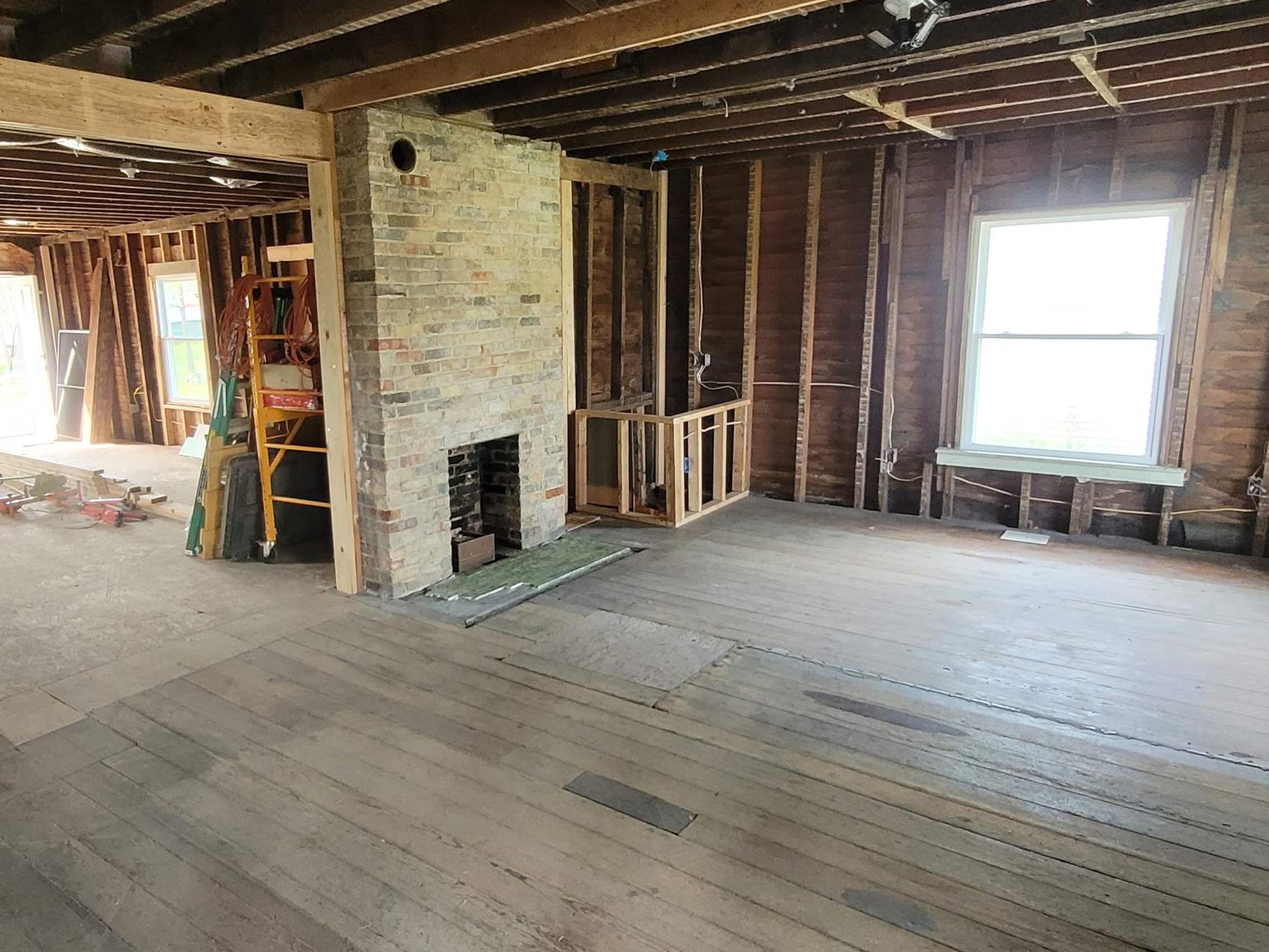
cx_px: 563
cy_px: 461
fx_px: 843
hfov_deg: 73.7
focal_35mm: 23
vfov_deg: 58.9
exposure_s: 1/40
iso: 320
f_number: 2.2
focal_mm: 1.74
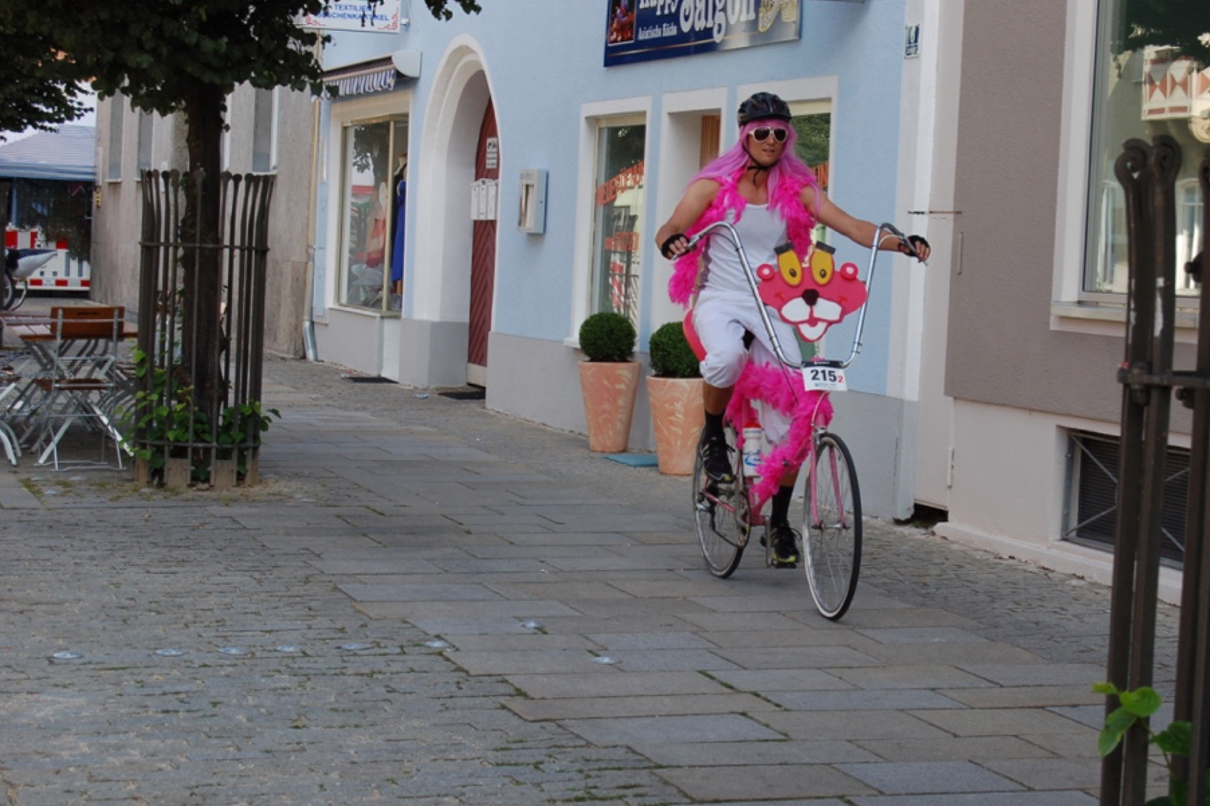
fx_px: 3144
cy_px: 395
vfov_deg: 14.6
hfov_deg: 21.8
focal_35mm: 94
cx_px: 675
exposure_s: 1/200
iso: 200
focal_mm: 55
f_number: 7.1
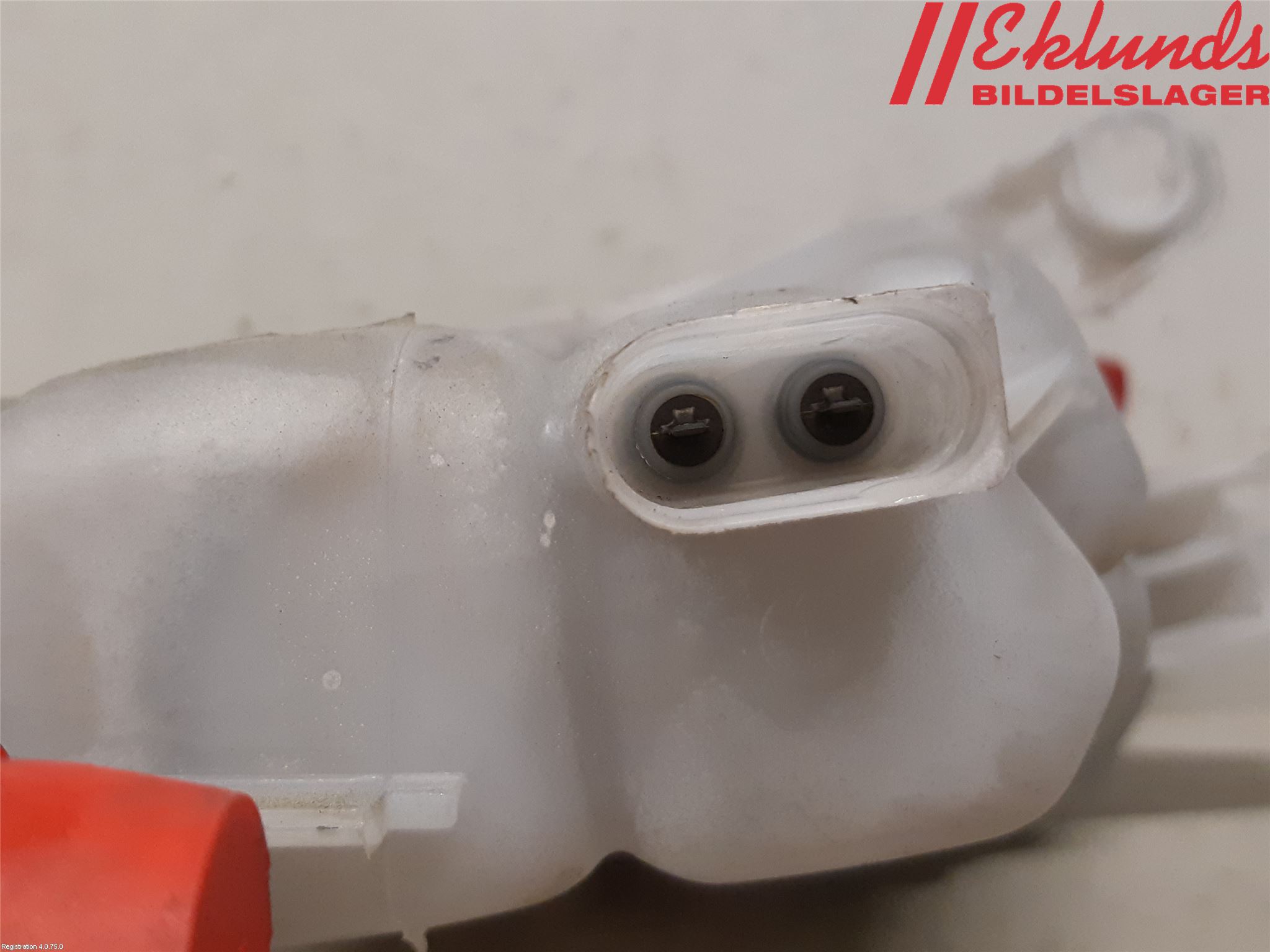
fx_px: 954
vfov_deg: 53.1
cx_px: 635
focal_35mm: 26
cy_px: 476
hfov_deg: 67.3
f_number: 1.7
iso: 250
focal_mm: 3.93
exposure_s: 1/50
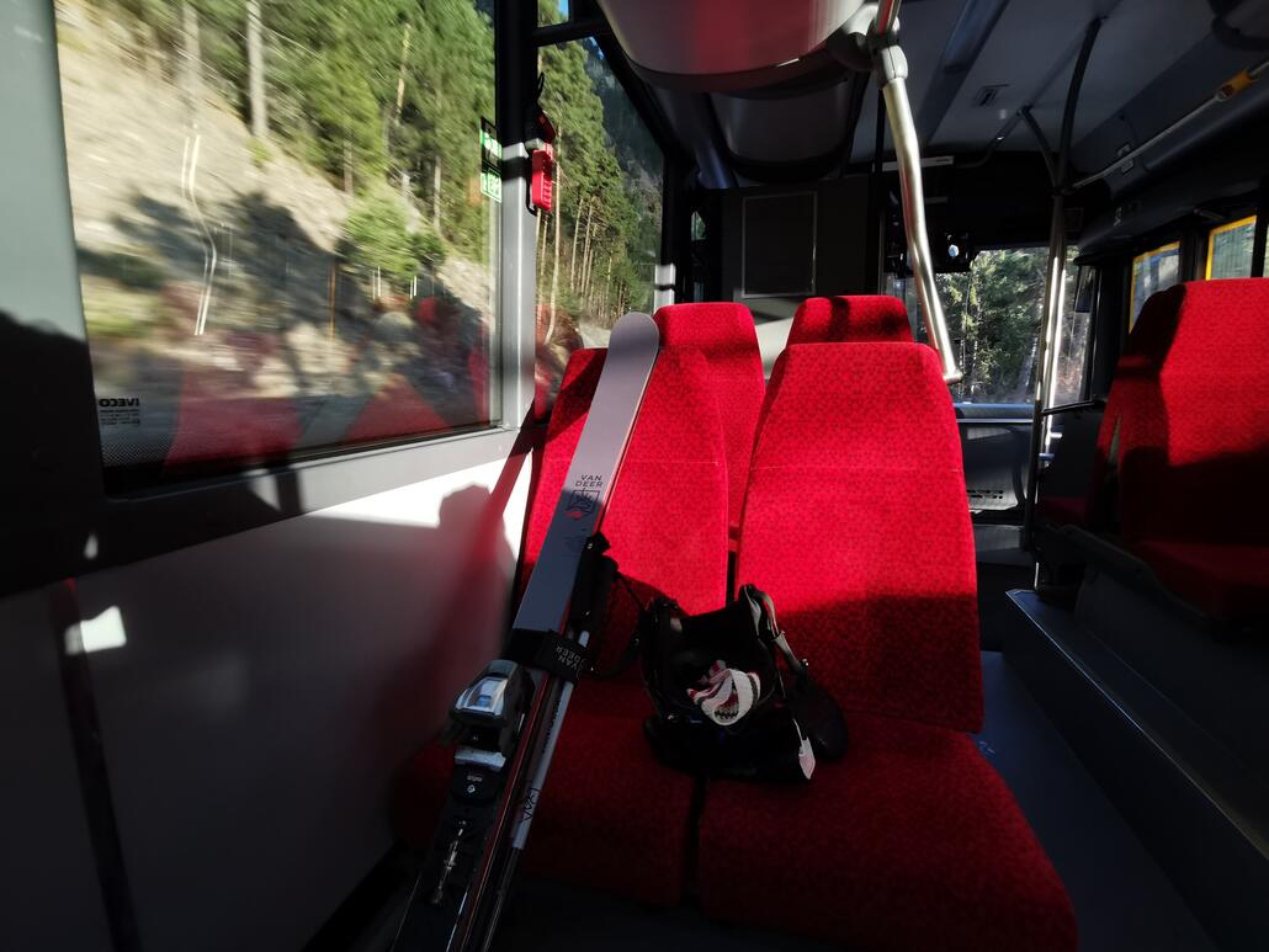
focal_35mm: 17
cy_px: 476
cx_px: 634
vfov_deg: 74.8
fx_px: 623
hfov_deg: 91.0
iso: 50
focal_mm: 2.26
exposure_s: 1/50
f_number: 2.2
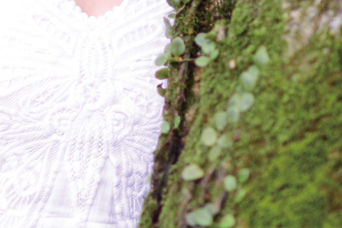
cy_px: -126
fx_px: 4209
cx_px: -10
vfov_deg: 3.1
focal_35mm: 443
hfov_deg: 4.6
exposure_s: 1/250
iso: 400
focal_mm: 85
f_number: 1.6
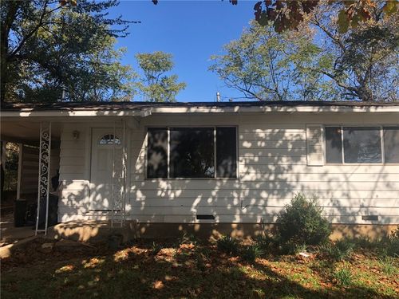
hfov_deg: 63.4
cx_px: 200
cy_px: 150
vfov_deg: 49.7
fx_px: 323
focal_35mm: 28
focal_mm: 4
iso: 20
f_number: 1.8
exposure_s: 1/991
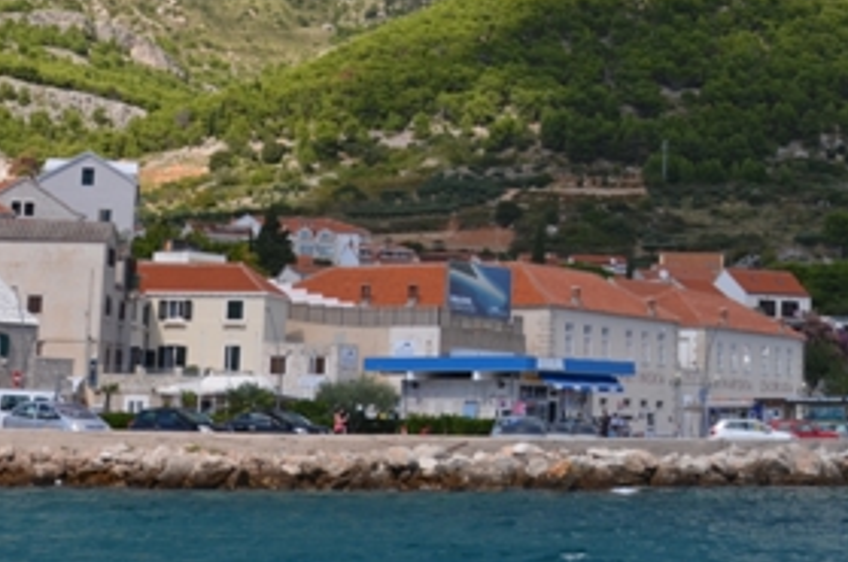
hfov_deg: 21.6
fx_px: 2127
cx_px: 894
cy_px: 15
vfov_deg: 14.8
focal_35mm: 90
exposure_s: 1/200
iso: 100
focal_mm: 21
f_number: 6.3
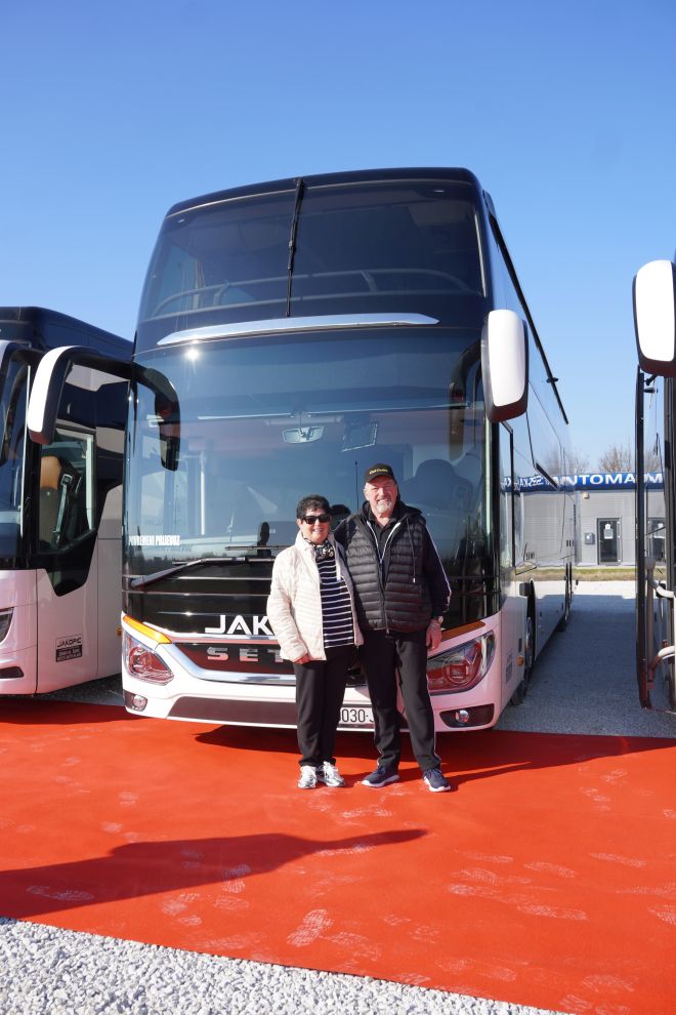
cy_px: 508
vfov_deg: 58.3
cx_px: 338
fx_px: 908
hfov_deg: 40.8
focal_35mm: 32
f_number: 5
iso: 100
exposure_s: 1/400
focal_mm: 21.5
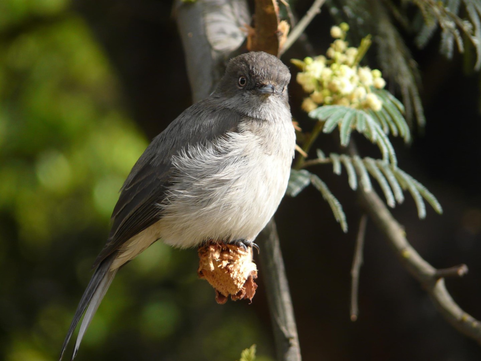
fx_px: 7003
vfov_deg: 3.0
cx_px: 240
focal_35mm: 504
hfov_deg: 3.9
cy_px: 180
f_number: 4.2
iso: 100
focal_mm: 82.8
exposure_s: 1/100
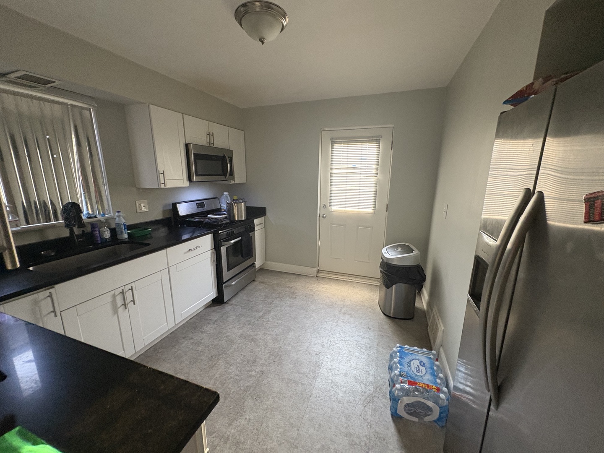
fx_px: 244
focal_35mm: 14
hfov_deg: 102.1
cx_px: 302
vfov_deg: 85.7
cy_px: 226
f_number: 2.2
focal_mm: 2.22
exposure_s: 1/60
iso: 400
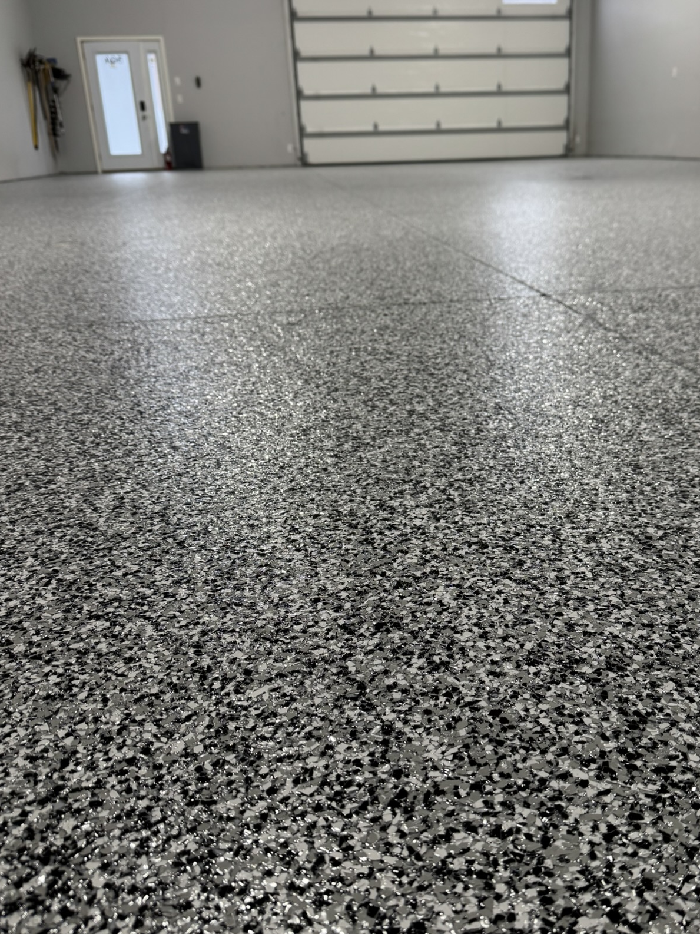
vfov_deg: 58.3
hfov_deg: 45.0
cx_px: 440
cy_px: 481
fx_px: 836
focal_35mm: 31
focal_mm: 6.76
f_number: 1.78
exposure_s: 1/120
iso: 125
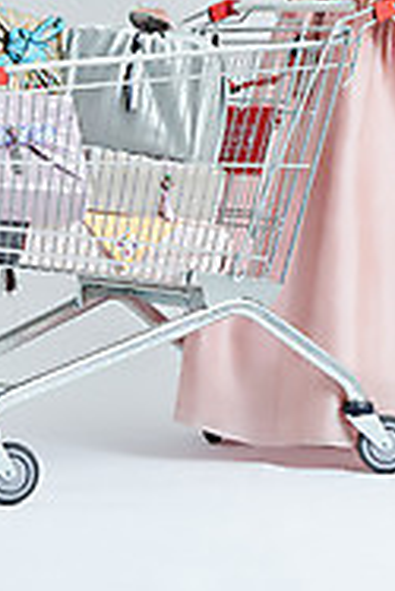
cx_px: 201
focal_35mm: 150
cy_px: -28
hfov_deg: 9.2
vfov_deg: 13.4
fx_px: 2464
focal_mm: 70
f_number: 11
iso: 100
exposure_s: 1/125
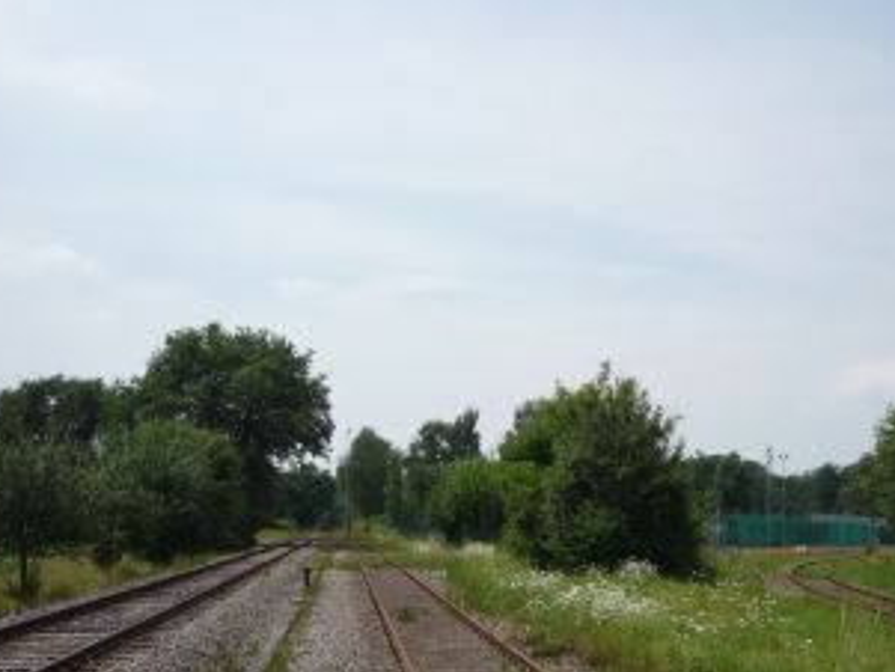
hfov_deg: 37.4
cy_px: 503
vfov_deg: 28.2
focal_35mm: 51
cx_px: 526
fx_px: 1319
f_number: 5.6
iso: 100
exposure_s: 1/500
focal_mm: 5.2
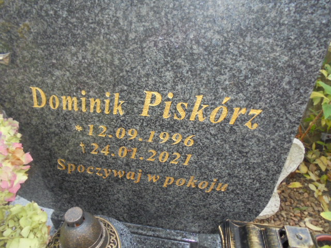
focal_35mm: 26
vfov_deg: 53.1
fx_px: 249
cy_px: 124
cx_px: 166
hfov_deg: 67.3
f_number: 3.5
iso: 200
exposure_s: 1/30
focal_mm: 4.6
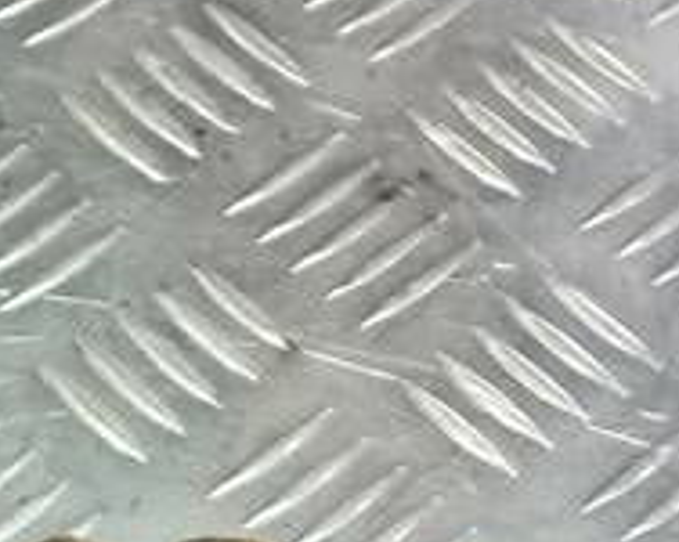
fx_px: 2670
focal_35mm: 133
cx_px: 188
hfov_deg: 14.4
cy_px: 1333
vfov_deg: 10.0
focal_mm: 4.6
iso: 80
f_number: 1.8
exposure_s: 1/50
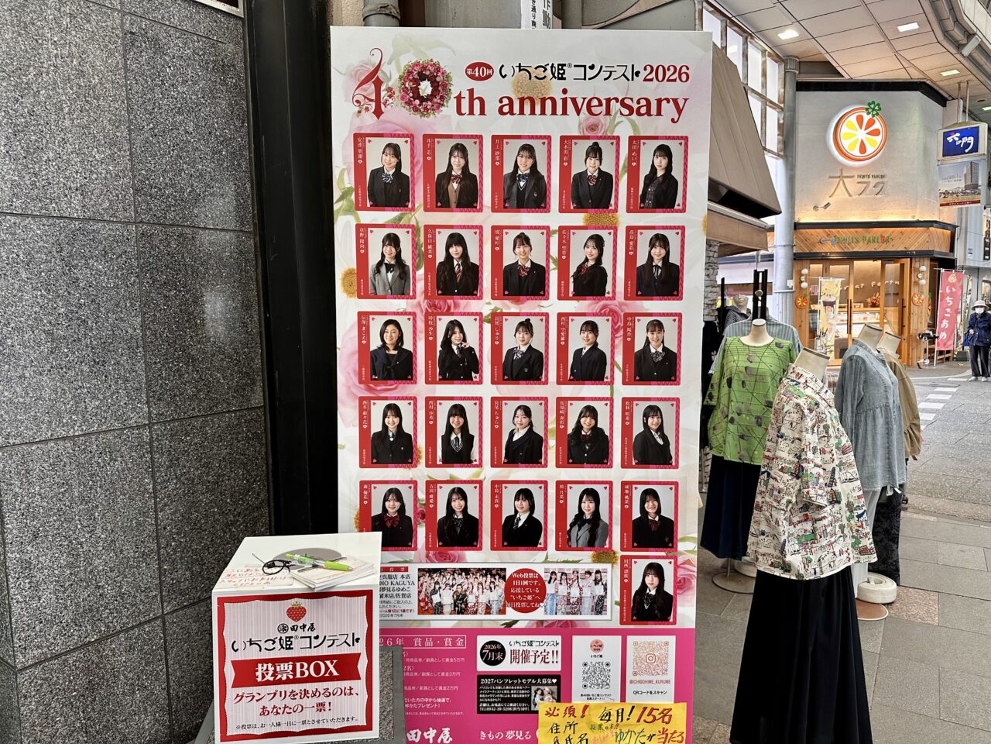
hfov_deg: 71.6
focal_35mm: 24
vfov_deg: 56.8
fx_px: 687
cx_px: 496
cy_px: 372
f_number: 1.78
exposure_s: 1/120
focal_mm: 6.86
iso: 160
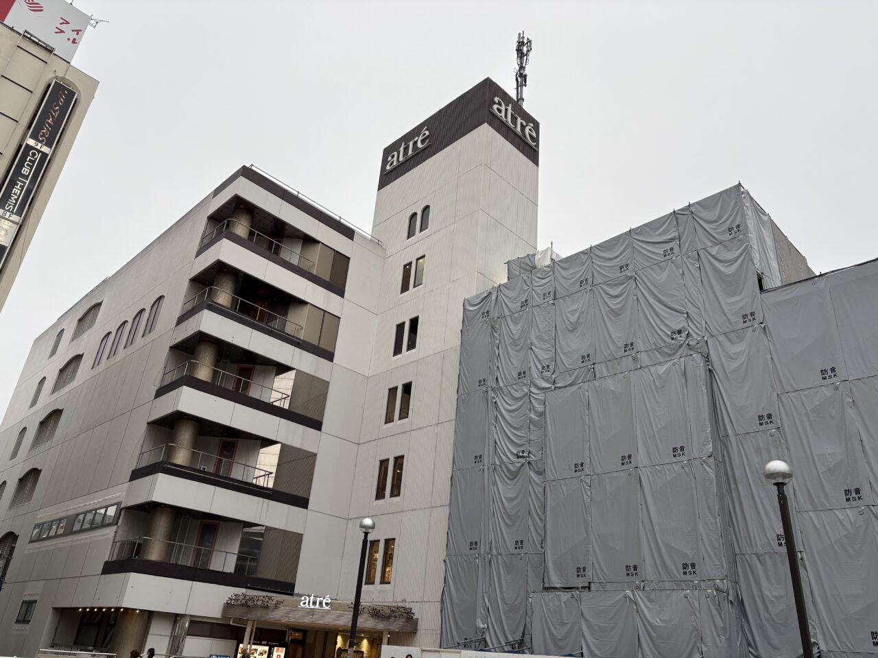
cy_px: 329
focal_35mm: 26
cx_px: 439
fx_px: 659
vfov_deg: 53.1
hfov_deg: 67.3
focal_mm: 5.96
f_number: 1.6
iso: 50
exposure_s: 1/430
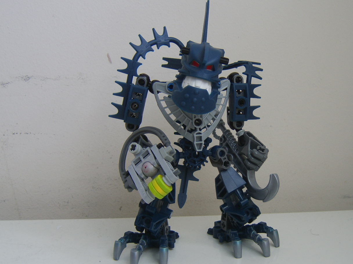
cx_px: 176
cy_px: 132
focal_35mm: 31
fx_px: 316
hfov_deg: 58.4
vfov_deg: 45.4
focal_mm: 8.13
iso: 71
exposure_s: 1/5
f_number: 2.7
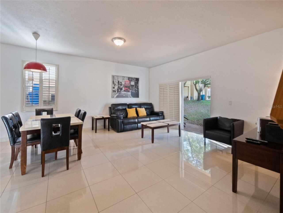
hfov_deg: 102.1
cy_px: 106
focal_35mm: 14
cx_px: 142
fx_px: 114
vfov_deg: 85.7
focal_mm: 7
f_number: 4
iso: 2000
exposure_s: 1/60
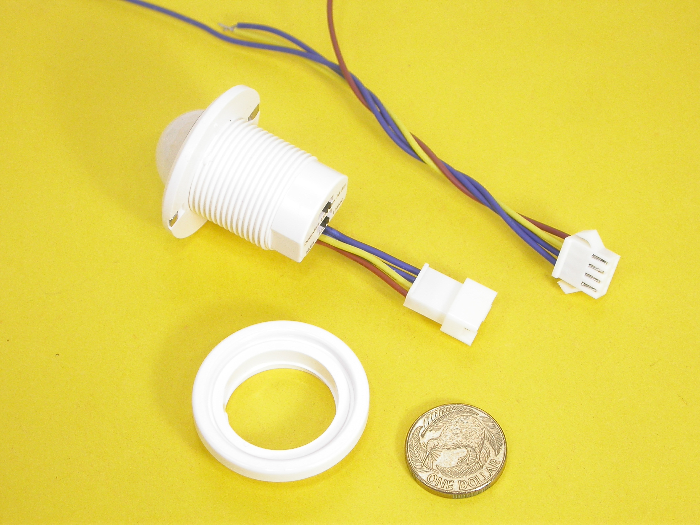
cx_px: 350
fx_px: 1678
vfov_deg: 17.8
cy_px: 262
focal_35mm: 83
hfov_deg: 23.6
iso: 100
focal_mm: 17.3
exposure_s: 1/49.9
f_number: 3.6
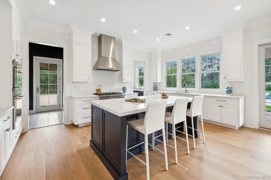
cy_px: 90
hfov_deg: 100.4
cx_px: 136
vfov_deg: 77.3
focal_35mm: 15
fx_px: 113
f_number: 14
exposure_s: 1/20
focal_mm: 15
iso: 640
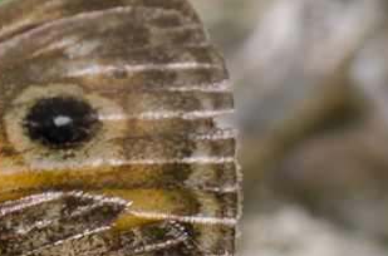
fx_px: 4814
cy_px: 324
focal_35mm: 448
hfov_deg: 4.6
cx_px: -239
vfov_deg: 3.0
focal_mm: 90
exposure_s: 1/250
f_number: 11
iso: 200
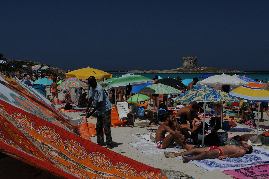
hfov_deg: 37.9
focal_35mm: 52
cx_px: 134
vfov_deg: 25.7
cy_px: 90
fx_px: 392
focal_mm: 35
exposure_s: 1/250
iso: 200
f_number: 16
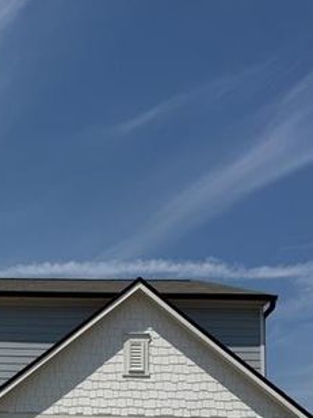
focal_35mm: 52
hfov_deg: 26.5
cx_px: -3
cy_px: 425
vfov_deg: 33.4
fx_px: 627
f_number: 1.78
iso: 80
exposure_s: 1/10309
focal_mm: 6.76
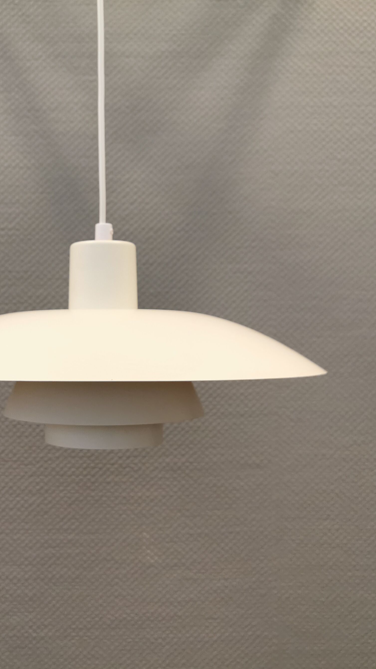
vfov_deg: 50.5
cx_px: 96
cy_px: 333
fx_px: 709
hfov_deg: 29.3
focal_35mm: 40
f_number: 1.6
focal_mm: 5.56
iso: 125
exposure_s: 1/50
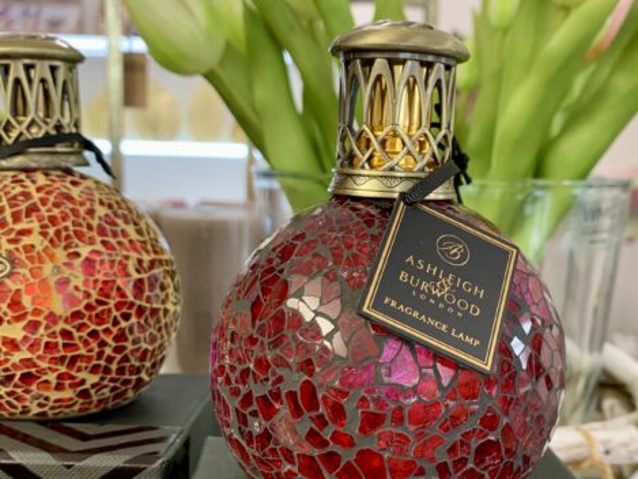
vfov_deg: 53.1
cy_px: 240
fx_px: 479
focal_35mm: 26
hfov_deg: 67.3
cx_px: 319
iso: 125
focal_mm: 4.25
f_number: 1.8
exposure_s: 1/50
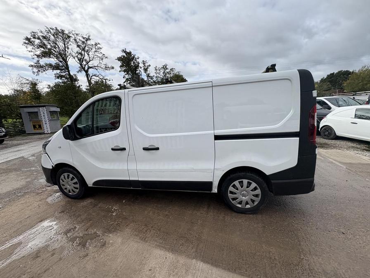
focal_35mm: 14
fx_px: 150
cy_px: 139
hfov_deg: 102.1
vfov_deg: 85.7
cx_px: 185
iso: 40
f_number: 2.2
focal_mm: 2.22
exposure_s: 1/921
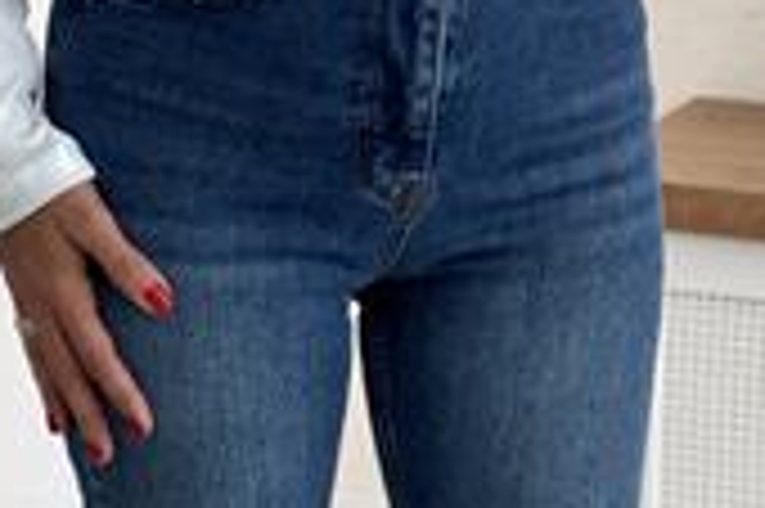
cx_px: 459
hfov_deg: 13.4
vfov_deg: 8.8
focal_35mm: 153
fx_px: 3248
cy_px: 643
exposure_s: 1/136
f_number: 1.78
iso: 64
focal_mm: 6.76
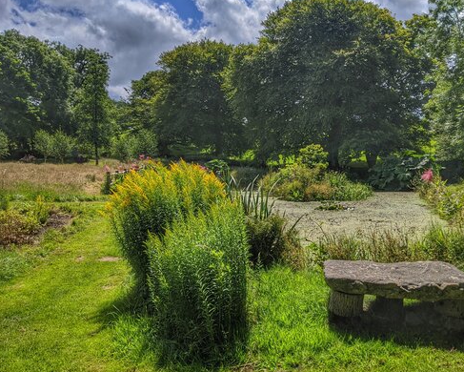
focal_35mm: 29
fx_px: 398
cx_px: 250
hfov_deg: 60.4
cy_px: 188
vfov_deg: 50.0
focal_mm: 4.44
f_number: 1.8
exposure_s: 1/5882
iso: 58
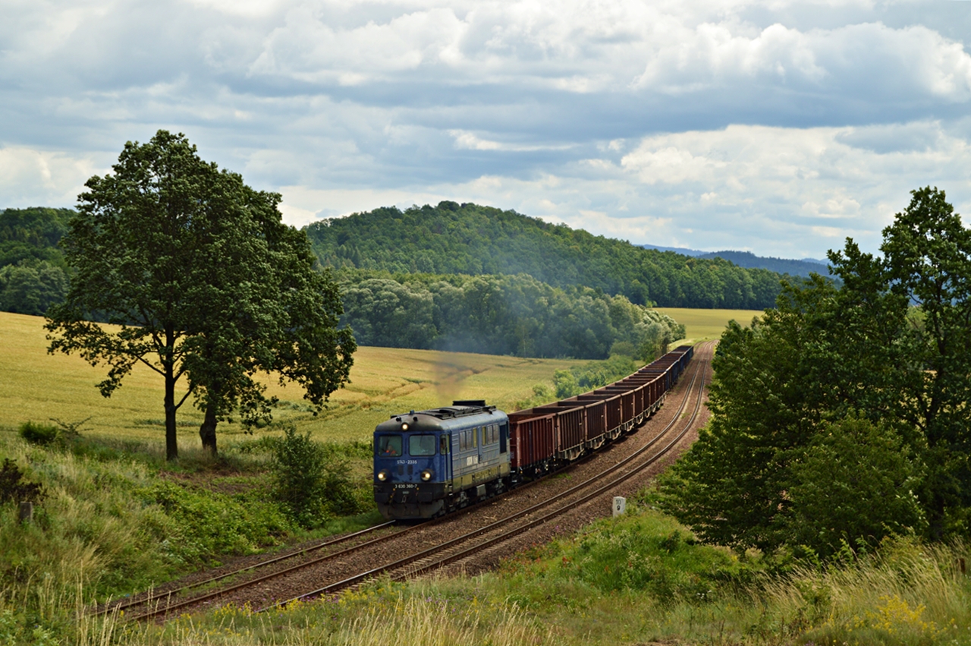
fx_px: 2223
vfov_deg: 16.5
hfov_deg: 24.6
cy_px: 323
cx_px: 486
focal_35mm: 82
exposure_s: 1/640
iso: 200
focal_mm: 55
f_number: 8
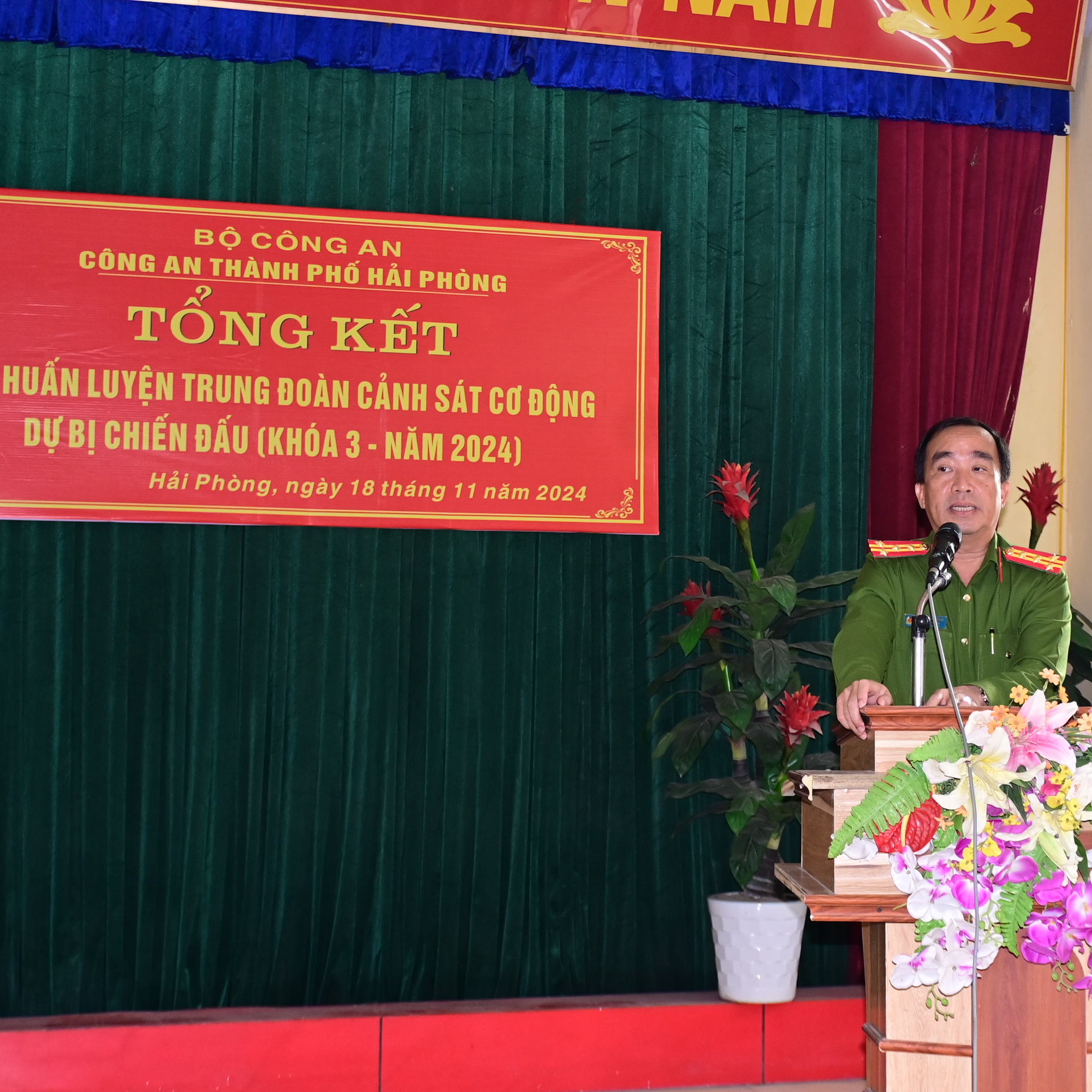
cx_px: 651
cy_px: 546
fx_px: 2320
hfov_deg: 26.4
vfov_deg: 26.5
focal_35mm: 65
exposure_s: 1/200
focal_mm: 34
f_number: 4.2
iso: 1000
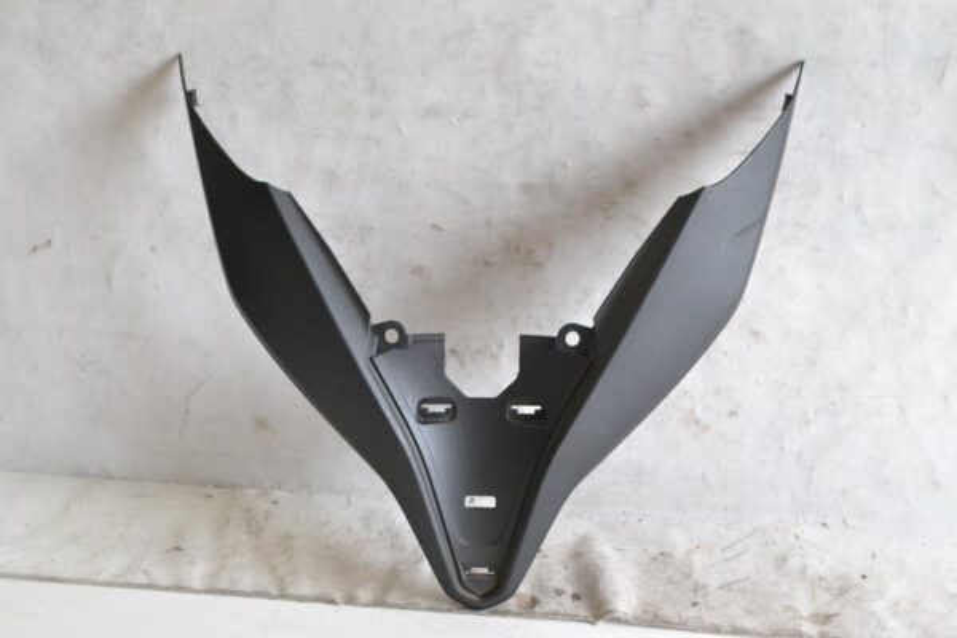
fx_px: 1276
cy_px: 319
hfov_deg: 41.1
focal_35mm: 48
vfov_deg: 28.1
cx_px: 478
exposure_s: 1/160
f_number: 5.6
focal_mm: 32
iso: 1600
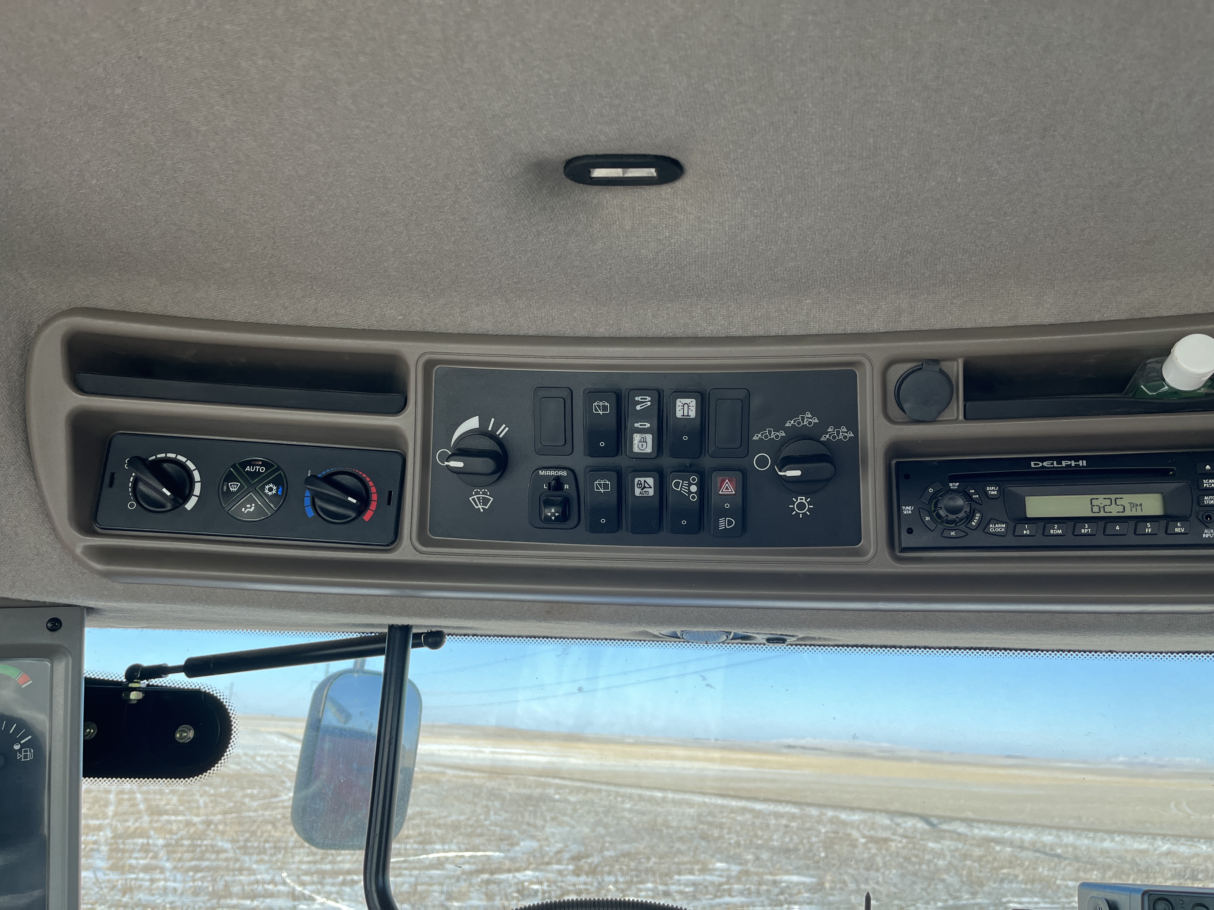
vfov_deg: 53.1
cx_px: 607
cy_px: 455
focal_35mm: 26
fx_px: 912
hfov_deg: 67.3
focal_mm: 5.1
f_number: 1.6
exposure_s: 1/639
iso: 50
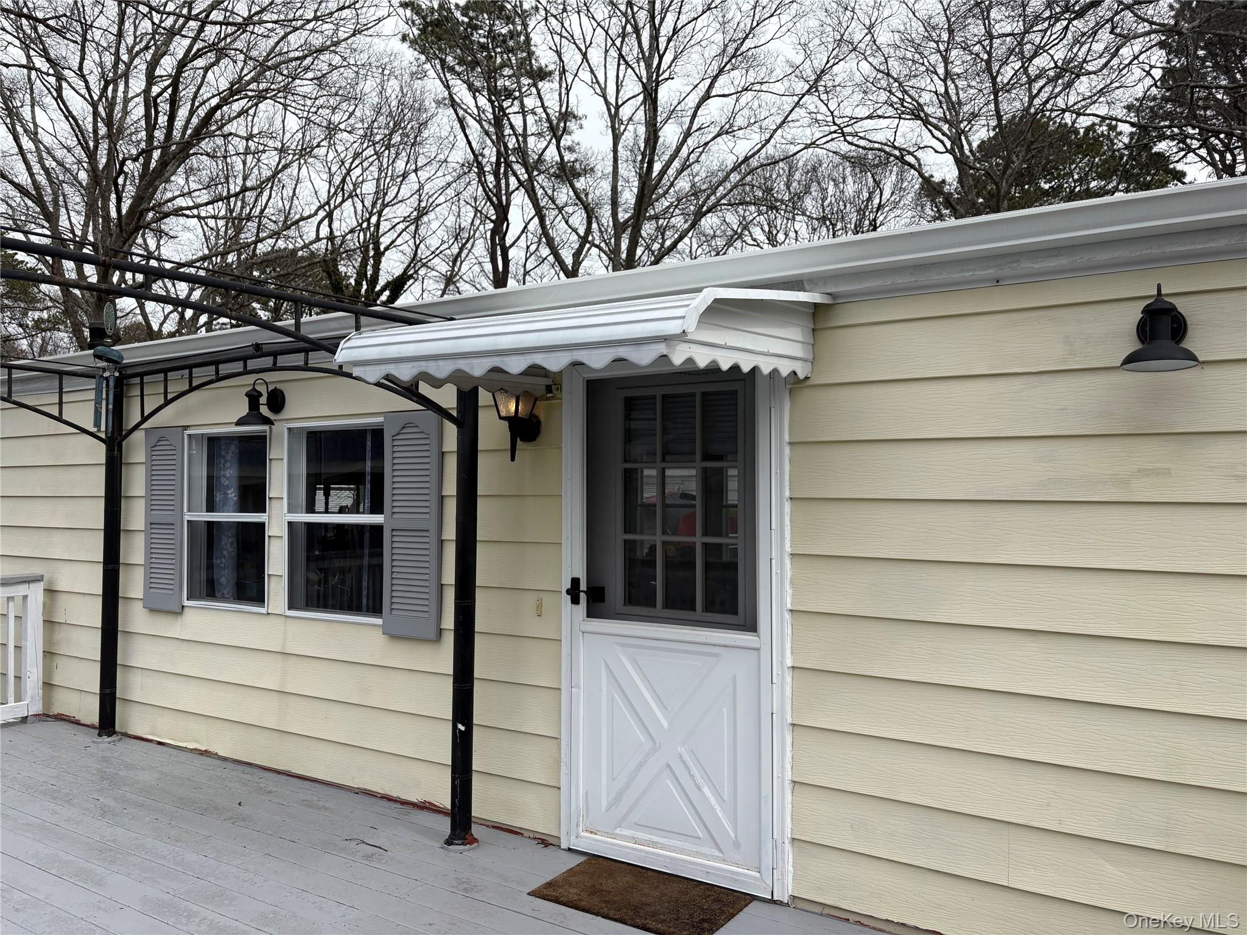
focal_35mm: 26
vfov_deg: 53.1
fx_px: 937
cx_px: 624
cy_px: 468
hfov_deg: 67.3
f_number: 1.6
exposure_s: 1/2639
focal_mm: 5.96
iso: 50
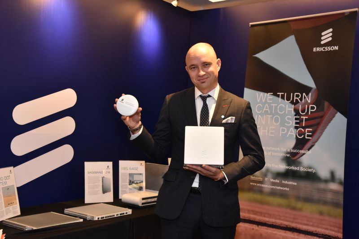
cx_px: 180
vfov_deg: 28.1
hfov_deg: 41.1
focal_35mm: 48
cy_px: 120
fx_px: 479
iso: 3200
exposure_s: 1/80
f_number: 7.1
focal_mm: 48
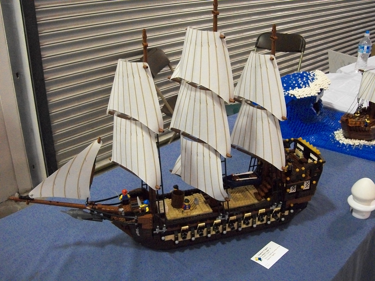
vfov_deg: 39.7
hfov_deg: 51.4
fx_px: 390
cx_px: 188
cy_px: 140
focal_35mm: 36
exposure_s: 1/60
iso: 640
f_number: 2.7
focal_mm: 6
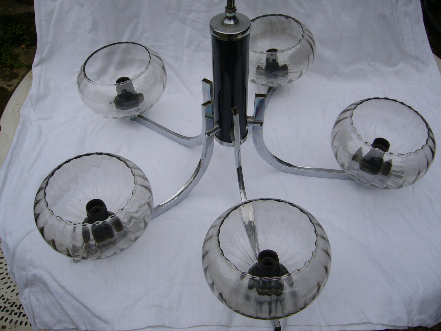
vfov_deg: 40.7
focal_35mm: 35
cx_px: 220
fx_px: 446
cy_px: 166
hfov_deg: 52.6
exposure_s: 1/100
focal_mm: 5.8
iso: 80
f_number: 2.8
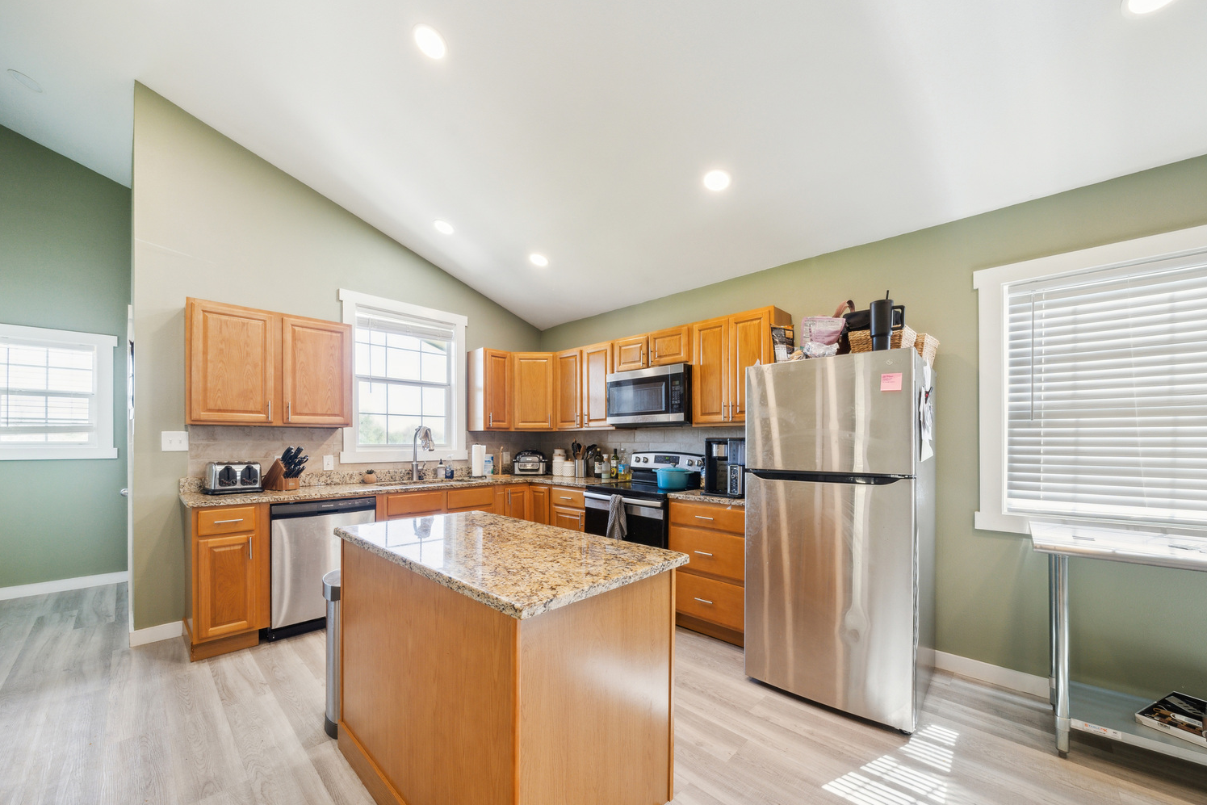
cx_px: 607
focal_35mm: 13
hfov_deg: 108.3
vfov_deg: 85.3
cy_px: 434
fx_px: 436
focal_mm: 12
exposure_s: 1/30
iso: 800
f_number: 8
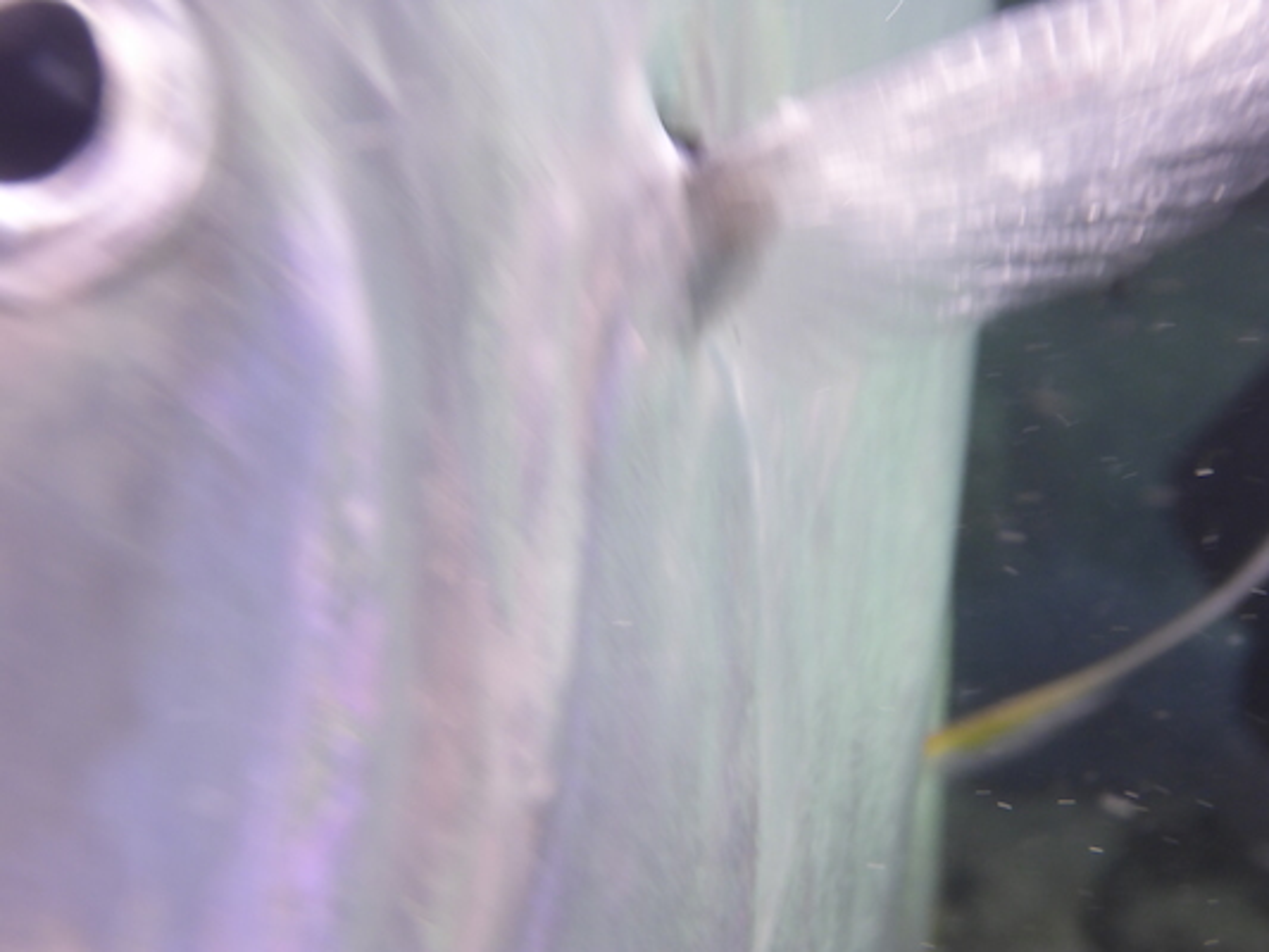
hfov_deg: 33.2
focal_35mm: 58
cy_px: 476
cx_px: 634
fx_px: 2127
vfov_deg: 25.2
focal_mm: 10.4
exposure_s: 1/80
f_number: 5
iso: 250
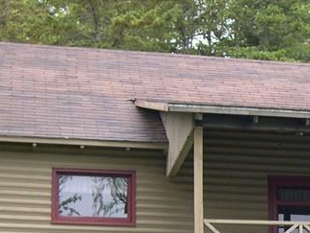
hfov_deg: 15.8
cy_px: 245
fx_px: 1075
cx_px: 362
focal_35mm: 120
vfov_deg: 12.2
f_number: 2.8
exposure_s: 1/129
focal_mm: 8
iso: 100
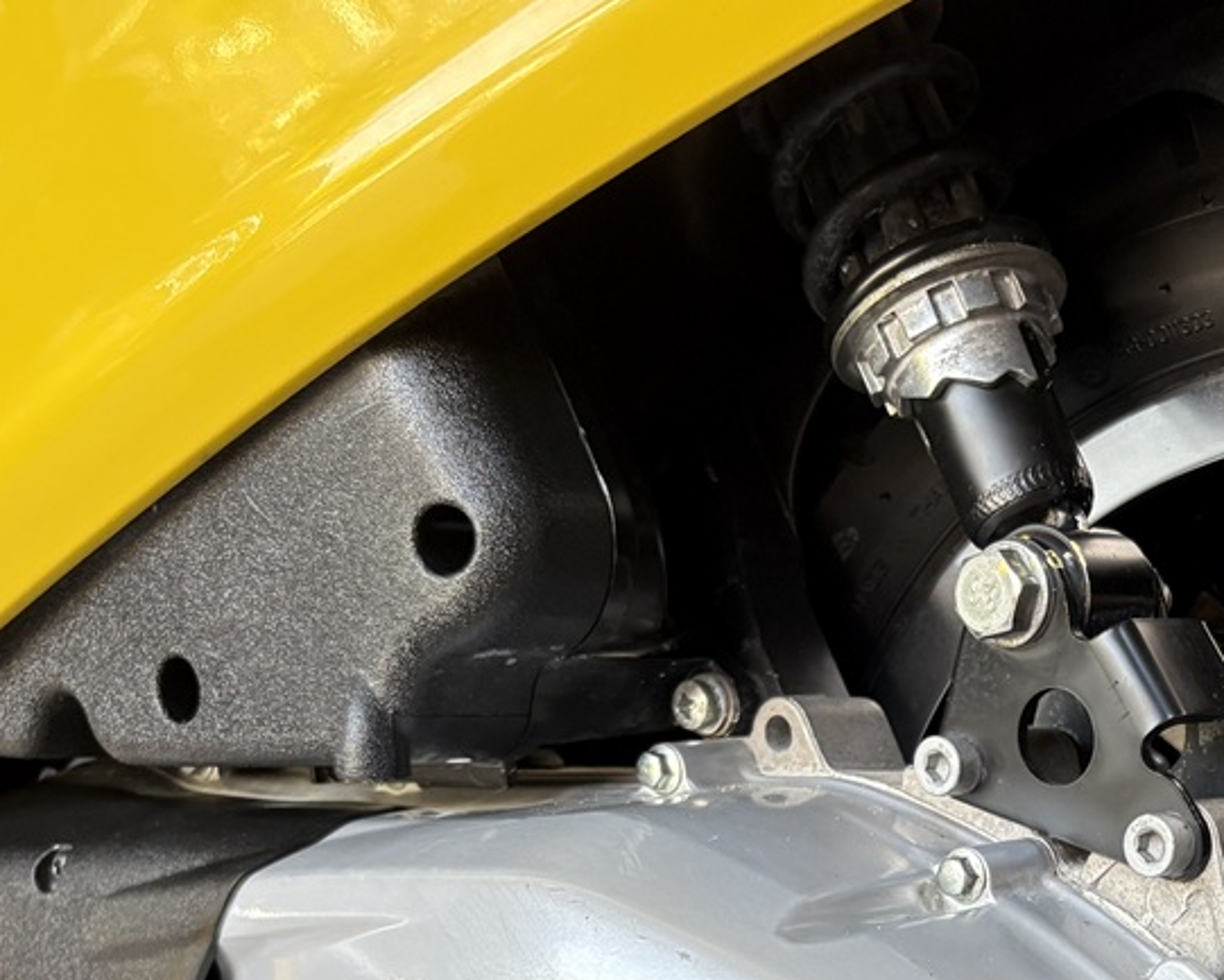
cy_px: 1032
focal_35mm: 60
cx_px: 1161
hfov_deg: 29.8
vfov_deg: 24.0
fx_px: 2174
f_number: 1.6
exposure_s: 1/60
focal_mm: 5.96
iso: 160
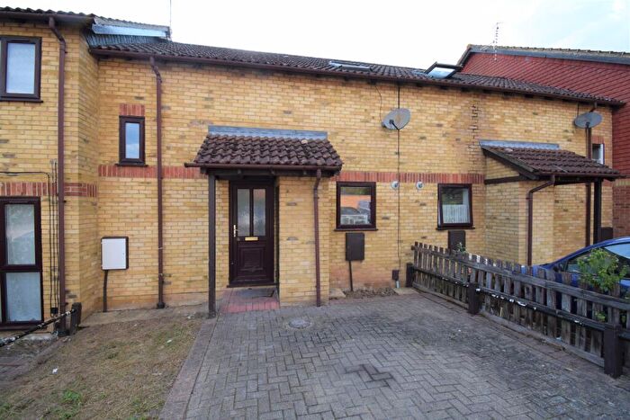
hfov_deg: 100.4
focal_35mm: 15
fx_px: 263
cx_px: 315
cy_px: 210
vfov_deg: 77.4
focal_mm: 10
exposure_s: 1/250
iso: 360
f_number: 8
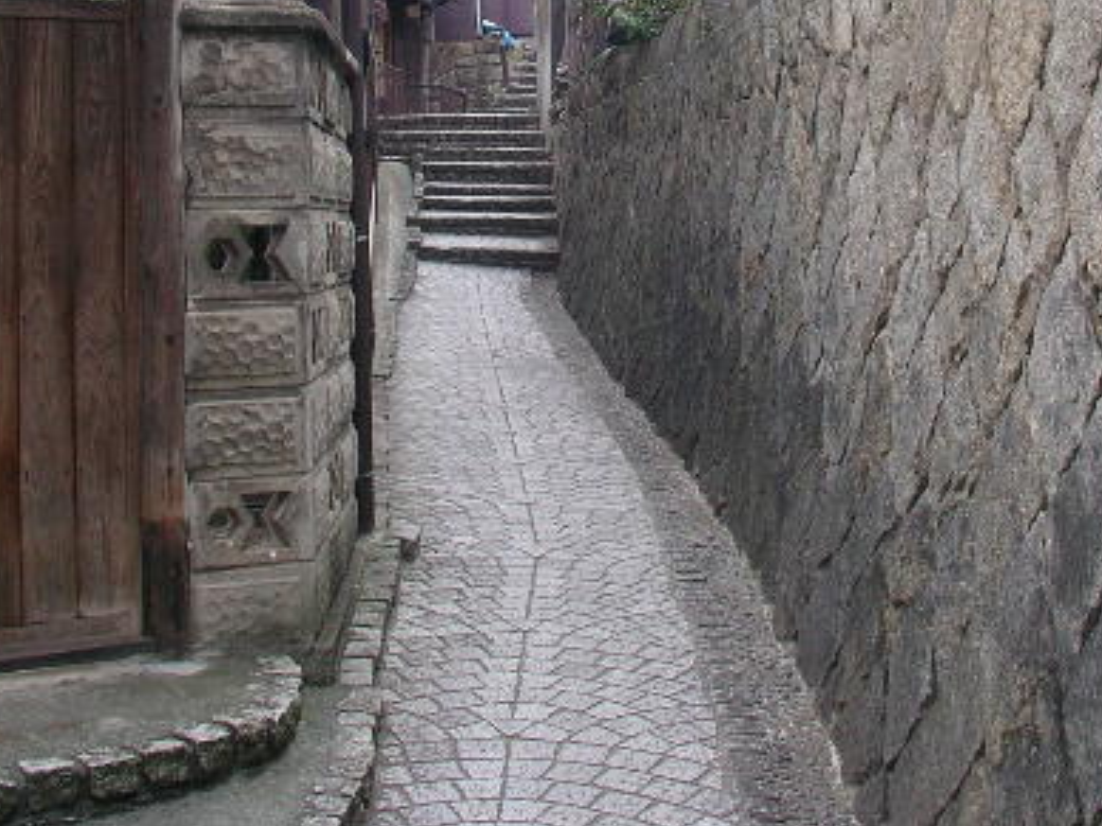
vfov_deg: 23.7
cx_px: 639
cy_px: 176
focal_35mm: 61
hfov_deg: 31.6
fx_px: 1942
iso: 64
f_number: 2.8
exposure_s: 1/100
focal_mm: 5.7
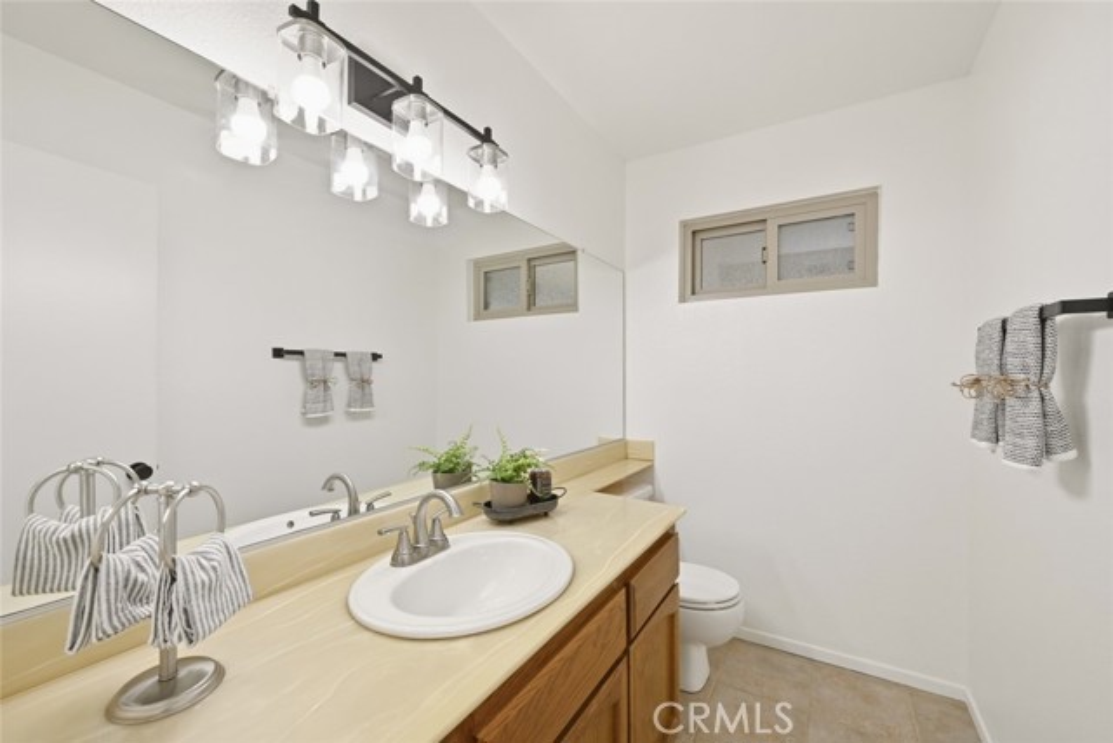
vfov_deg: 81.2
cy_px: 372
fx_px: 433
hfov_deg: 104.2
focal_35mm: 14
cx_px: 556
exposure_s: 1/20
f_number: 8
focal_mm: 14
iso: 320
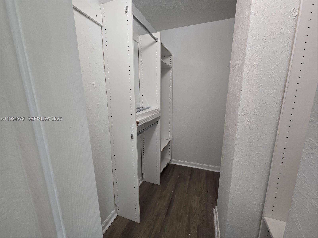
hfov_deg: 106.2
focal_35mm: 13
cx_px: 159
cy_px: 119
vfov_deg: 89.9
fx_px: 119
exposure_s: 1/60
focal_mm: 2.2
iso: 80
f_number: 2.2
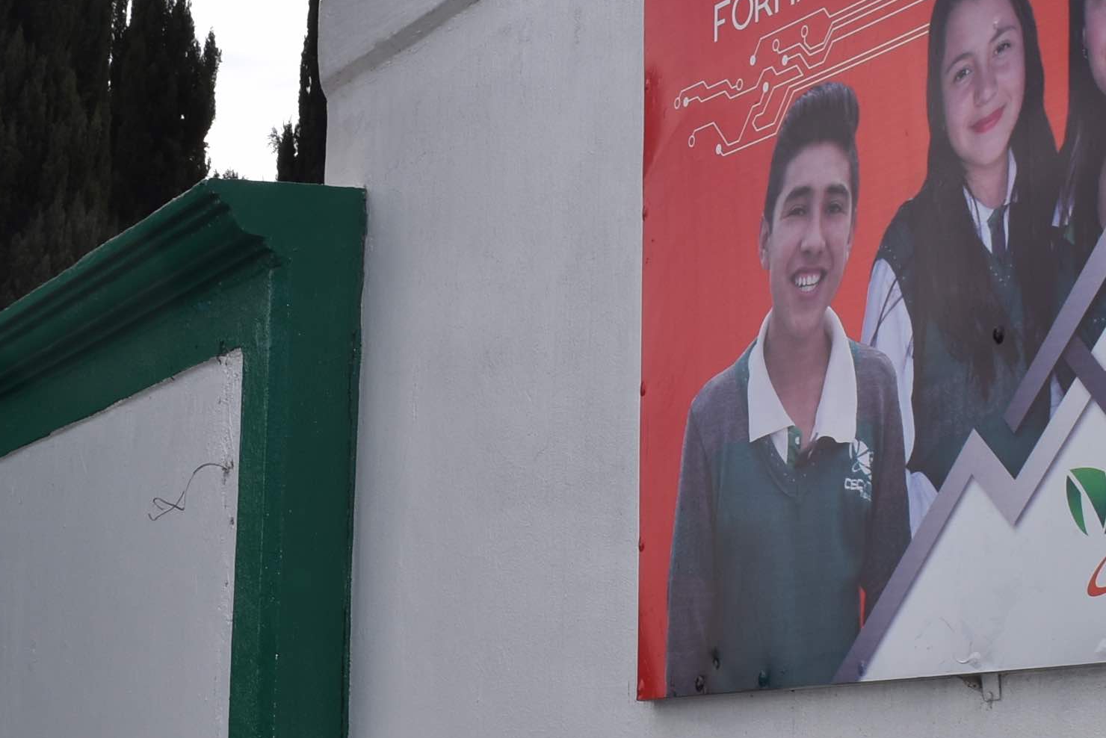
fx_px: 2520
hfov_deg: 24.5
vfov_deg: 16.6
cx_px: 275
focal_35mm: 82
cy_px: 482
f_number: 13
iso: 100
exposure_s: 1/200
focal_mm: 18
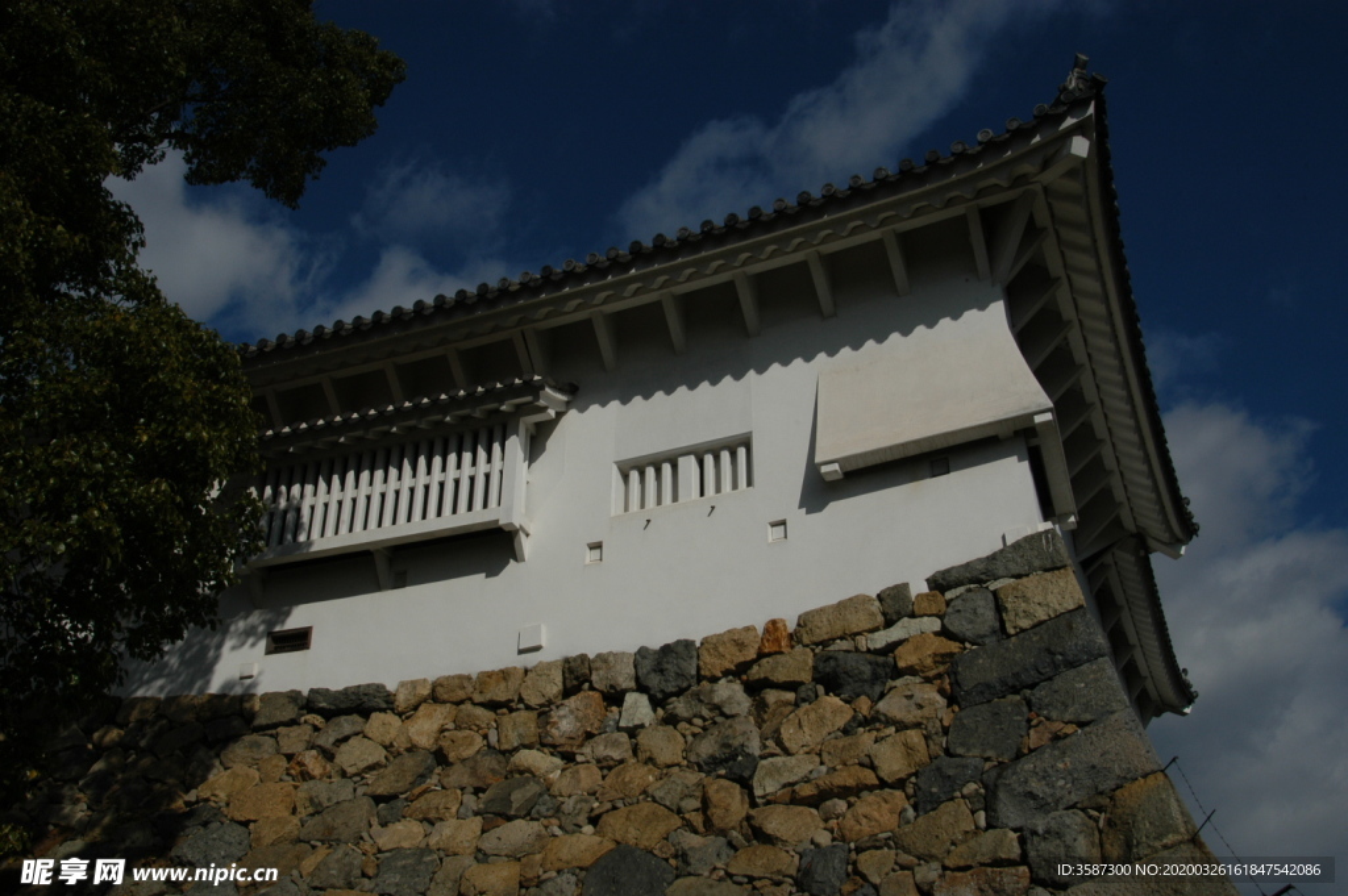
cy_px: 448
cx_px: 674
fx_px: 1347
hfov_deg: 53.2
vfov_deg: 36.8
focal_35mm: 36
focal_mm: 24
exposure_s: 1/750
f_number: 14
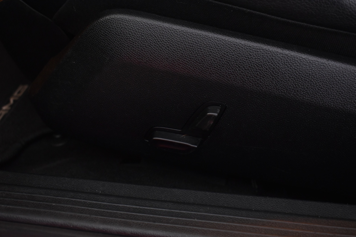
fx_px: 460
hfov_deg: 42.3
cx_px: 178
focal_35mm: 46
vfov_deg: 28.9
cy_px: 118
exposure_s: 1/10
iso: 1250
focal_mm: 31
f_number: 5.6
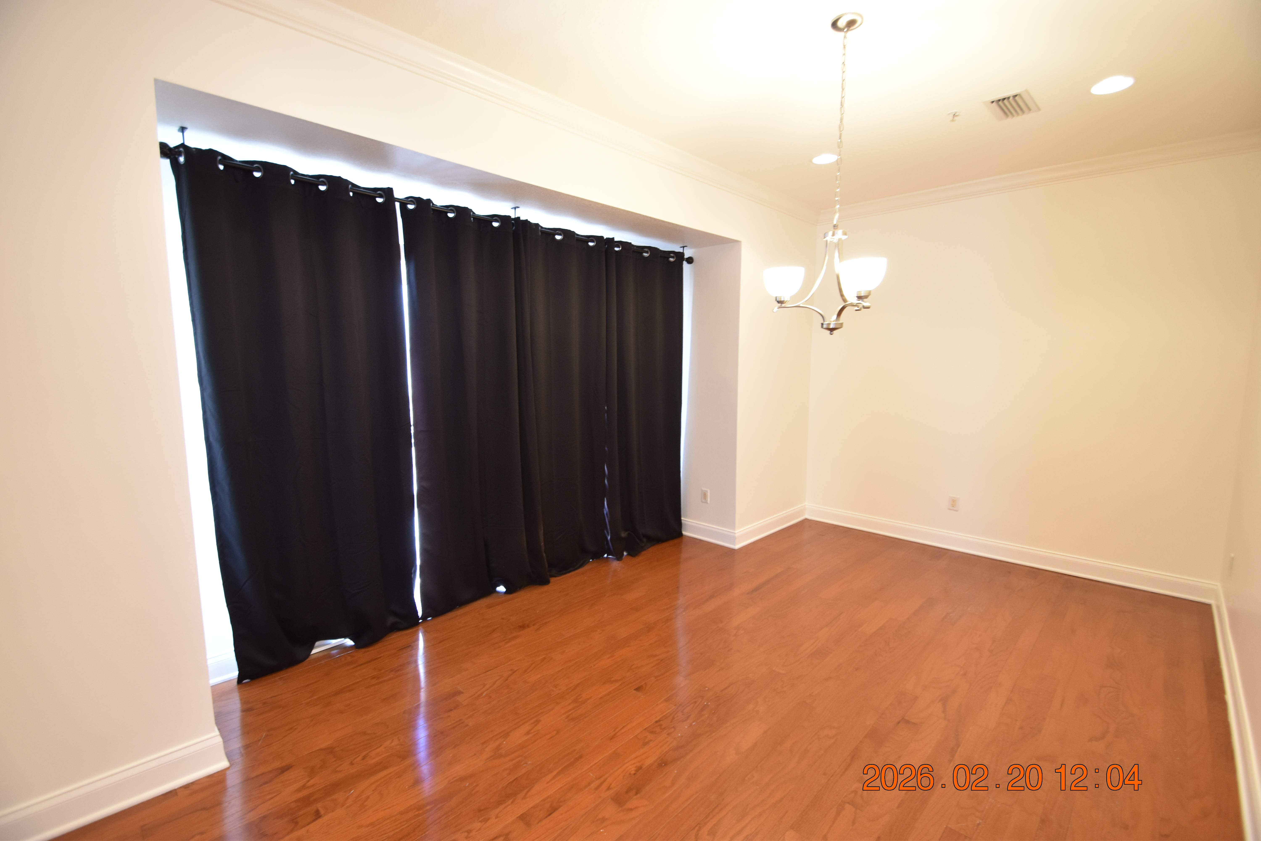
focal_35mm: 15
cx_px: 630
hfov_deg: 100.4
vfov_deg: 77.3
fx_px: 525
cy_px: 420
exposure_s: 1/20
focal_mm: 10
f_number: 3.5
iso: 800
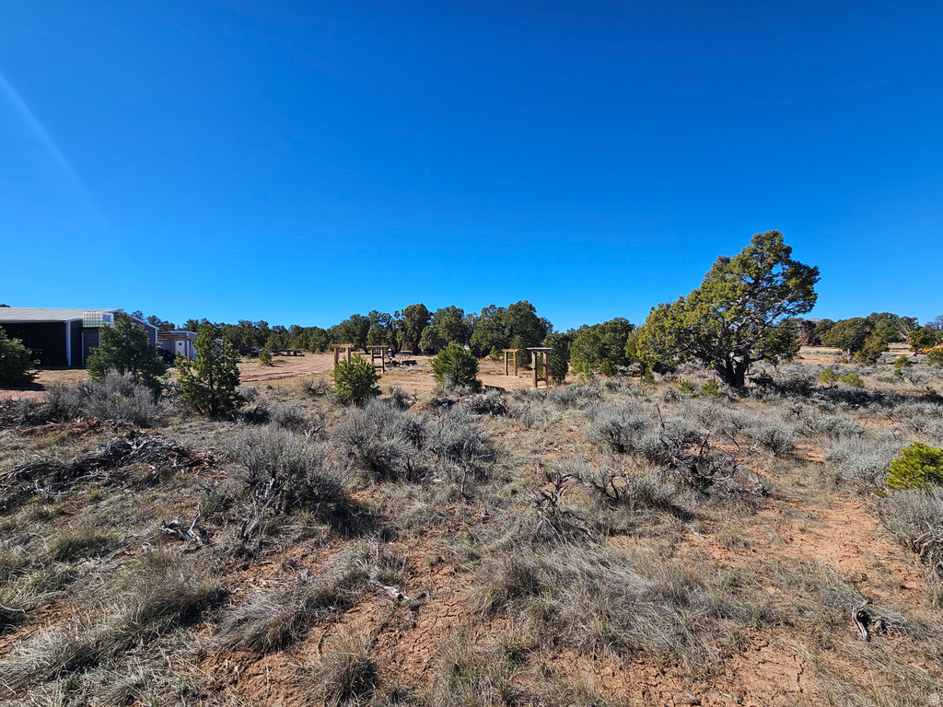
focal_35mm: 13
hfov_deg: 106.2
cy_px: 354
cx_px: 472
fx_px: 354
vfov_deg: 89.9
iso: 50
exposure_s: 1/2032
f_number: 2.2
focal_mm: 2.2
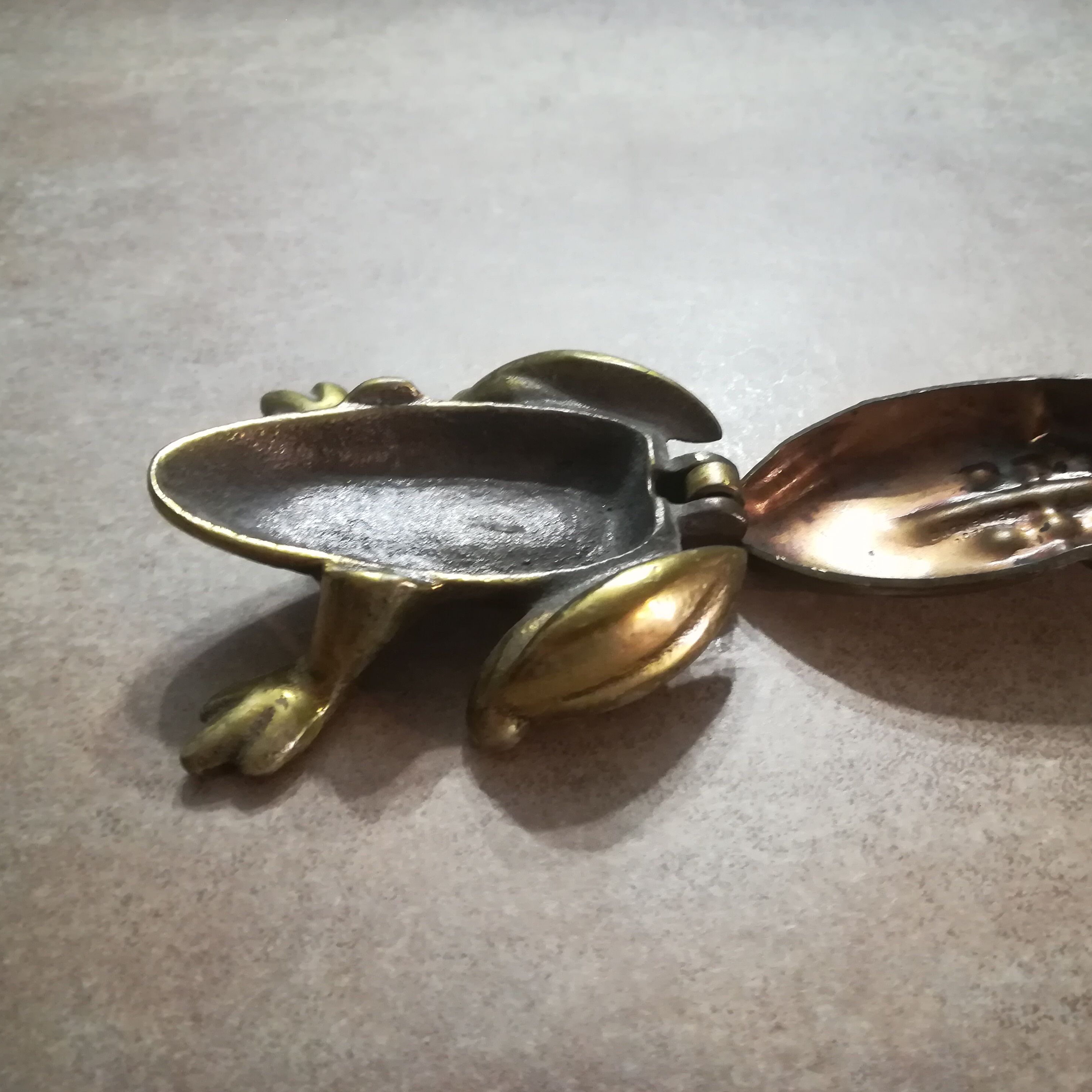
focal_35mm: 31
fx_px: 1106
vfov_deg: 52.5
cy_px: 548
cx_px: 634
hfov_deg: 52.3
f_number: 2.2
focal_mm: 3.83
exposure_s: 1/20
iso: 640
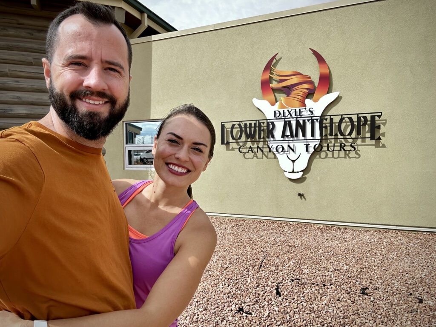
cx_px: 218
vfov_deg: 58.9
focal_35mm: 23
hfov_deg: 73.9
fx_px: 290
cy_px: 164
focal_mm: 2.69
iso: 25
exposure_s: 1/1316
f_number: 1.9
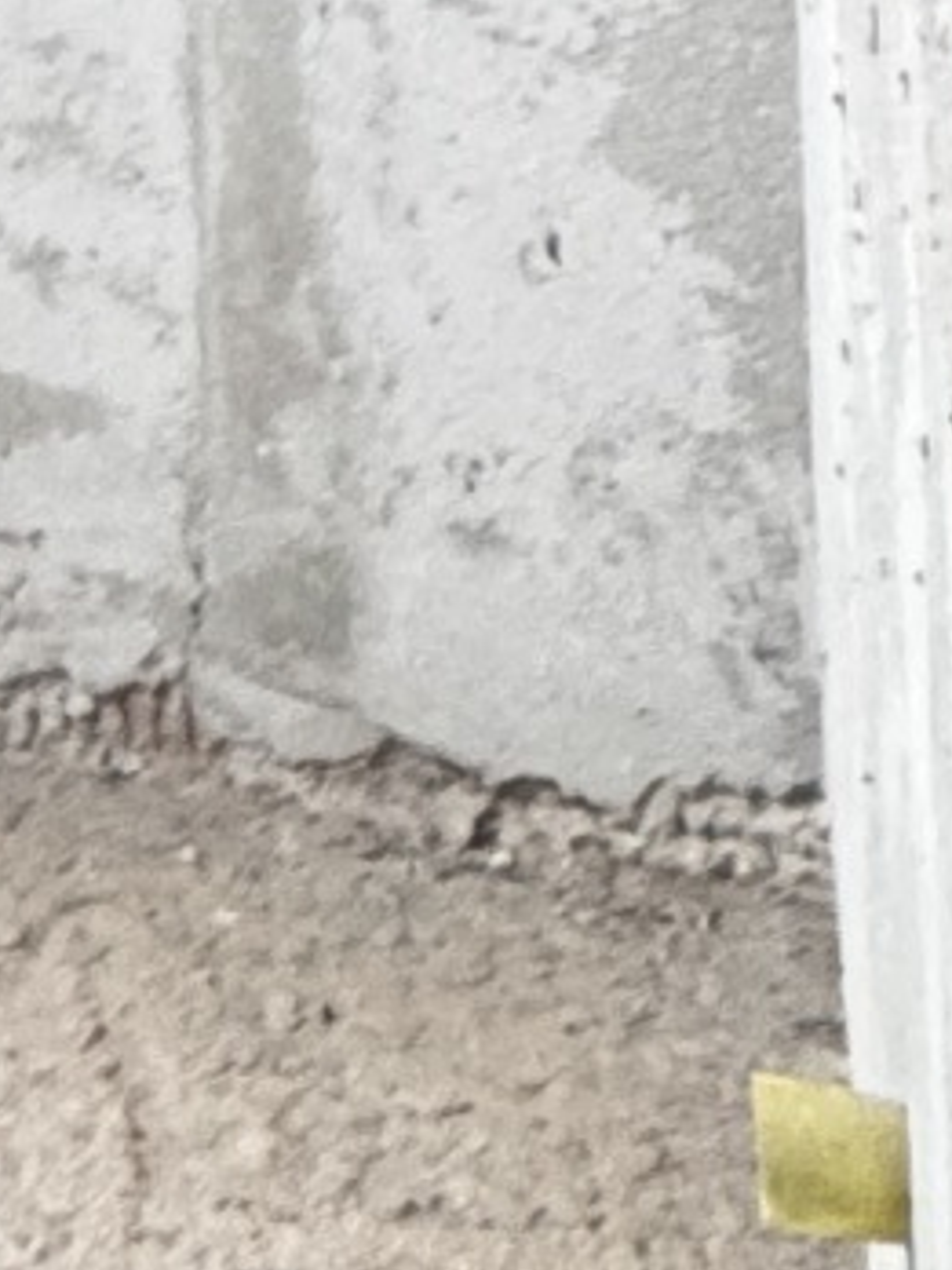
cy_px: -916
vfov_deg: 16.4
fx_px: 3777
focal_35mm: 103
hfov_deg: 12.4
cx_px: -1043
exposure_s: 1/60
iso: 1000
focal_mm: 2.22
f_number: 2.2
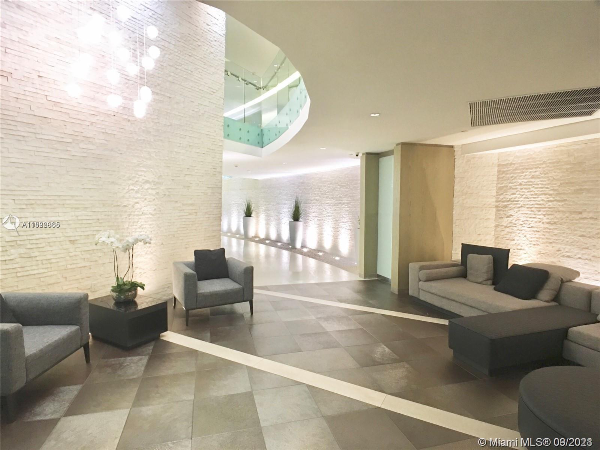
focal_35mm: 29
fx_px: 503
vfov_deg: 48.2
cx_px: 300
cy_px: 225
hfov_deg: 61.7
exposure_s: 1/15
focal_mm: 4.15
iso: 100
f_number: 2.2
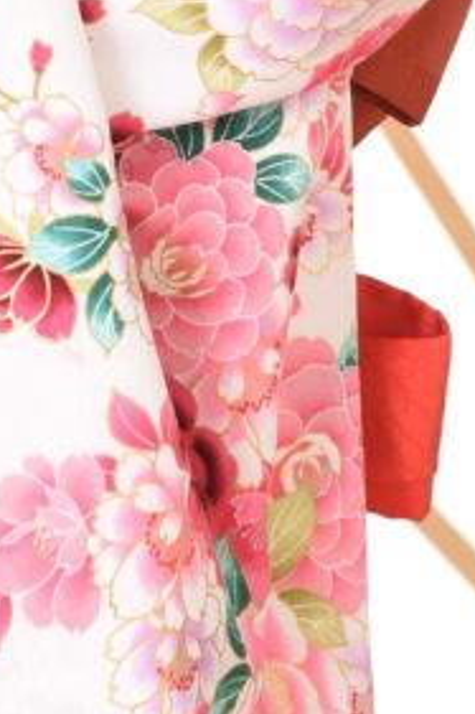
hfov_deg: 3.1
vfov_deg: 4.7
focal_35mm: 438
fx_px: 8679
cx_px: -55
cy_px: -295
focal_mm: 120
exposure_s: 1/160
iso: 800
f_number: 5.6
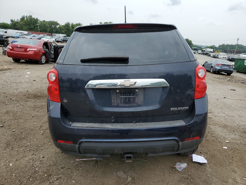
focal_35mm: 26
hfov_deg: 67.3
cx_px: 123
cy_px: 92
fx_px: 185
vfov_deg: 53.1
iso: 50
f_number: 1.5
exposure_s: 1/2000
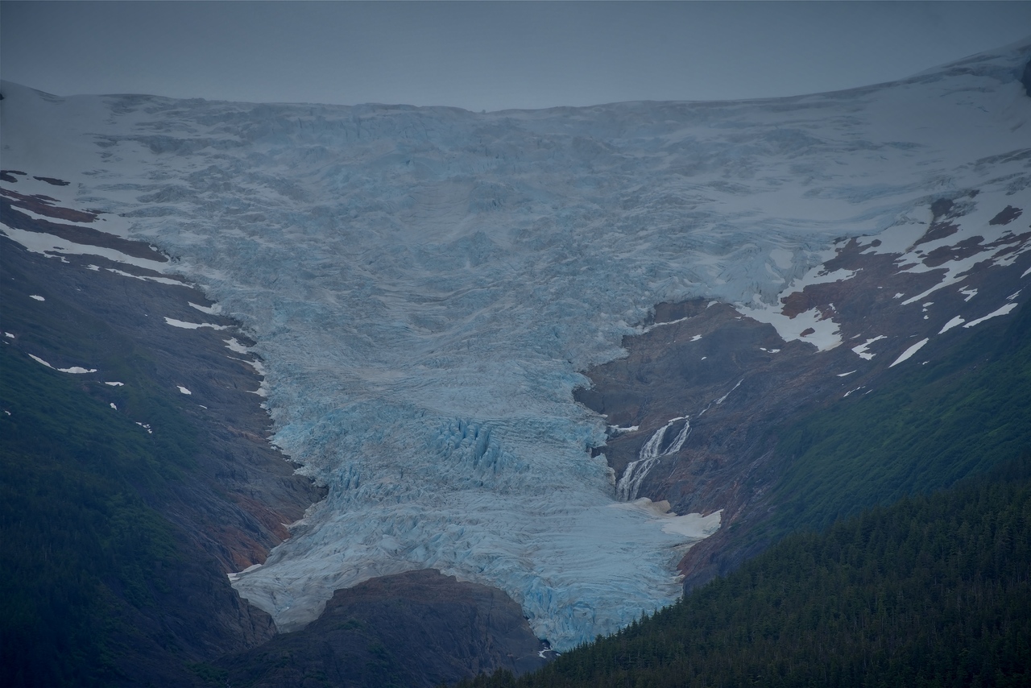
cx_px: 516
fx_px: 5585
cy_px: 344
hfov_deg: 10.5
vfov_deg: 7.0
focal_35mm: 195
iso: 100
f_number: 10
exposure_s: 1/400
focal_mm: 195
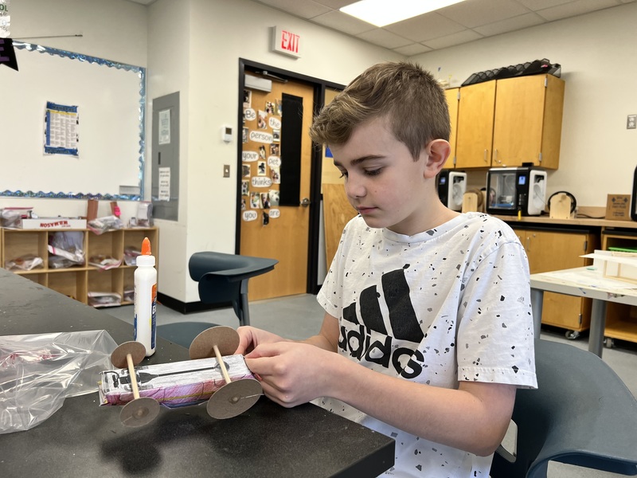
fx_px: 478
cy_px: 239
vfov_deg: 53.1
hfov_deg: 67.3
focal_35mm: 26
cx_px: 318
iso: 80
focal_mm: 5.7
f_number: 1.5
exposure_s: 1/120
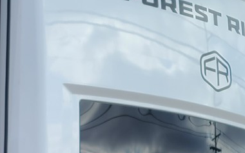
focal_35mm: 134
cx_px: -161
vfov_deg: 9.4
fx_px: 894
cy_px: 261
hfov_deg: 14.2
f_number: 1.8
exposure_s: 1/679
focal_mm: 7
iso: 16
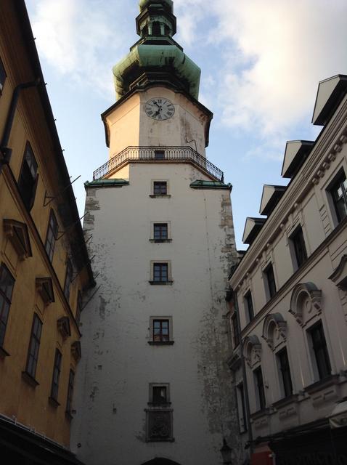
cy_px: 232
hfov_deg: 42.8
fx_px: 442
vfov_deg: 55.4
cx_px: 174
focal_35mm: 33
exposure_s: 1/300
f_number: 2.4
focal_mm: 3.3
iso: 25
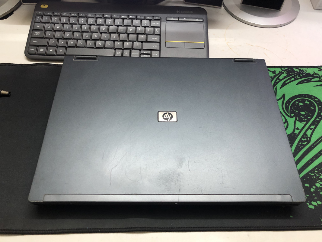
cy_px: 121
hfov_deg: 63.4
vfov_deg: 49.7
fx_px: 260
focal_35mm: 28
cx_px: 161
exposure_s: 1/17
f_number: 1.8
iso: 64
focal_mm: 4
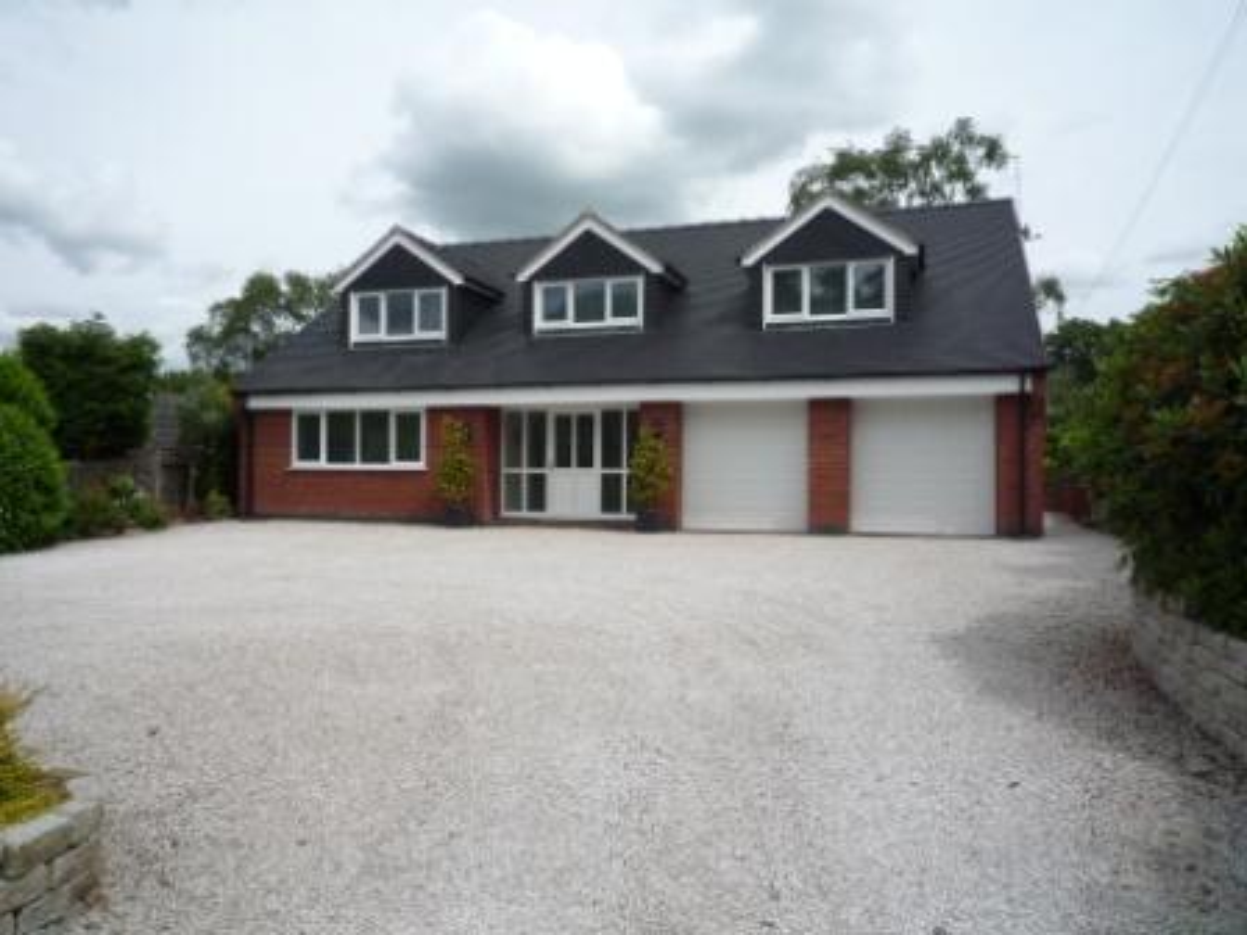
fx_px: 901
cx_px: 624
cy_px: 468
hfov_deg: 69.4
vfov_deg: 54.9
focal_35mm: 25
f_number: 4.5
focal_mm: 4.4
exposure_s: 1/800
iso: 100
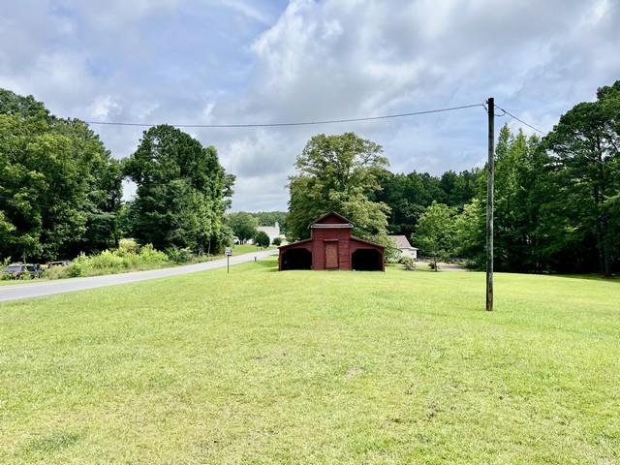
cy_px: 232
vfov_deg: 53.1
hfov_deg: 67.3
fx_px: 466
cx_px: 310
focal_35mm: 26
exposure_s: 1/4484
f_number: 1.6
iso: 50
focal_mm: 5.1
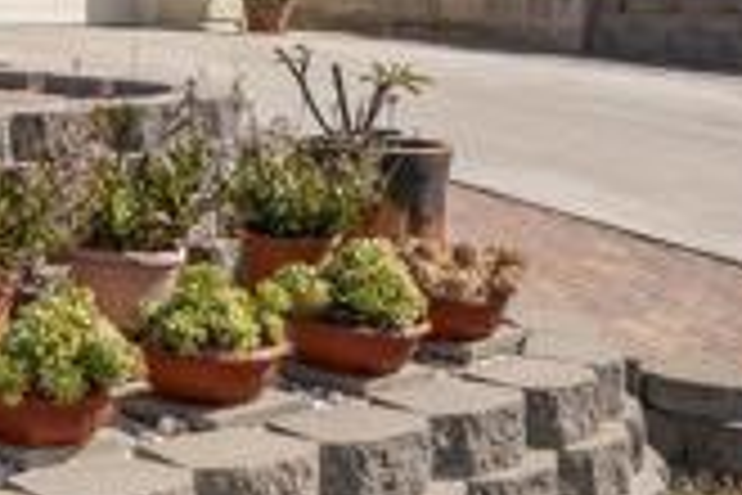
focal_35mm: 62
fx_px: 1278
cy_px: -320
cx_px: -342
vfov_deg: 18.5
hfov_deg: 25.3
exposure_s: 1/500
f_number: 8
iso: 500
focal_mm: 16
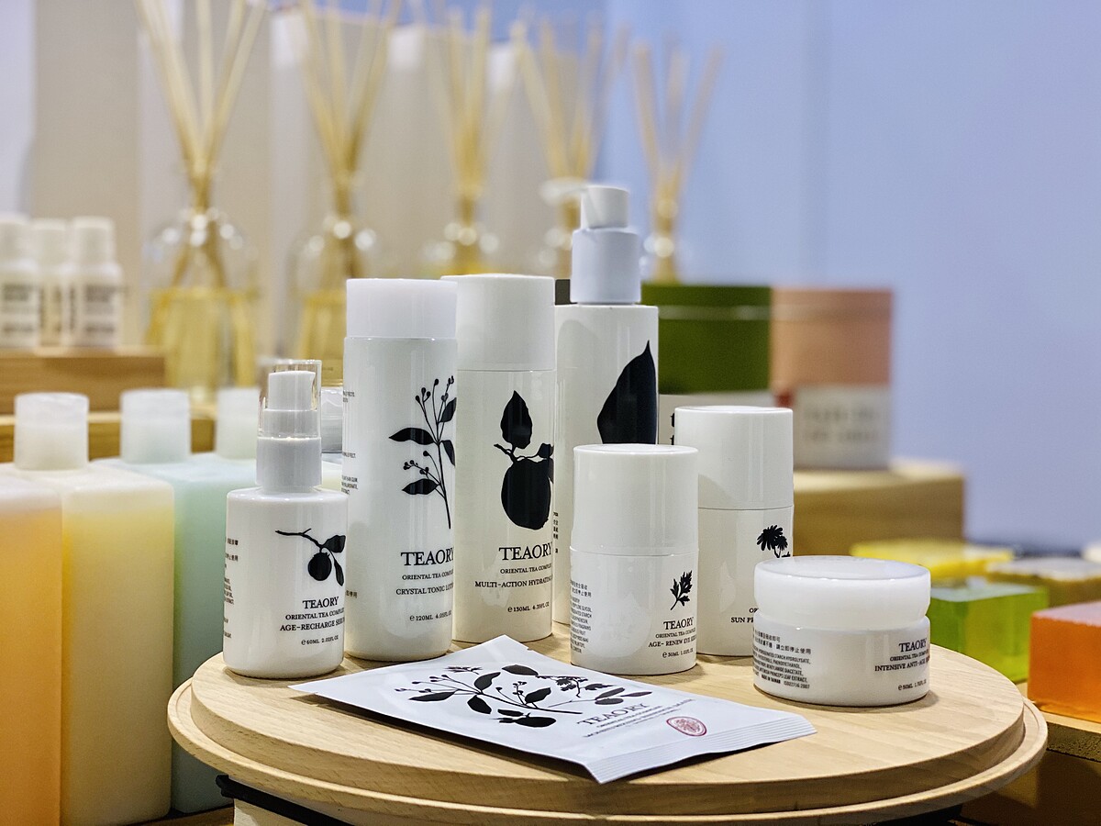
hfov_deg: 36.8
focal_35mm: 52
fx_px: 1654
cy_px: 413
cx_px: 550
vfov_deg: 28.0
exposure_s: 1/100
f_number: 2
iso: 250
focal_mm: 6
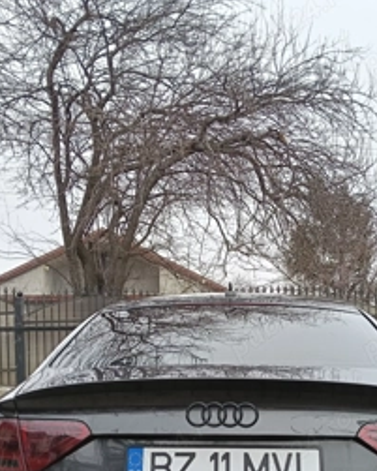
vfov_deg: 42.7
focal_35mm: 42
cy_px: 343
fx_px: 585
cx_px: 225
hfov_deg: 35.6
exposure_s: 1/265
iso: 50
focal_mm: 3.98
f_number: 1.8
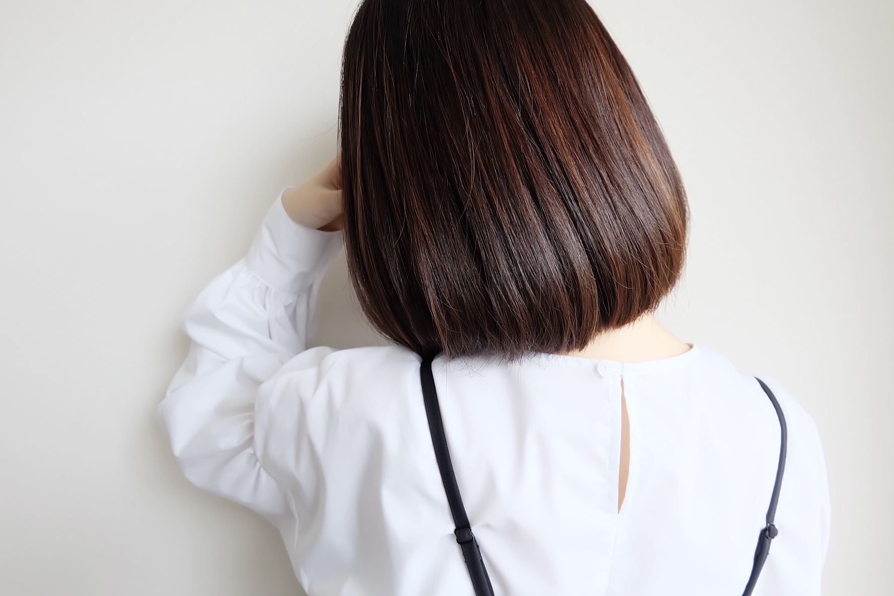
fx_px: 596
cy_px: 298
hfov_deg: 73.7
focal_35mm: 24
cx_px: 447
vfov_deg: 53.1
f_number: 4
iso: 640
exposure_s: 1/30
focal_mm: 16
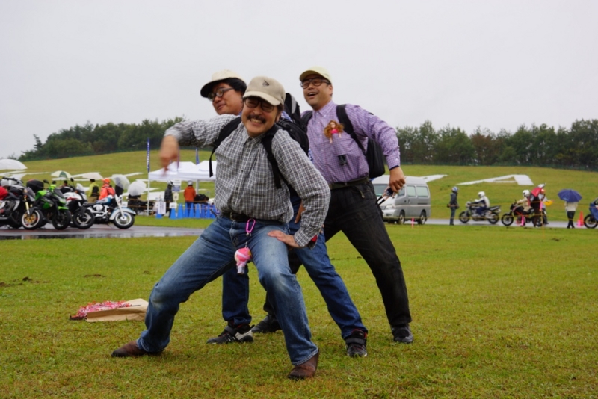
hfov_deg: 29.2
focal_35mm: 69
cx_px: 299
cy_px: 200
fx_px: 1147
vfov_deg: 19.7
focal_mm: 46
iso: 100
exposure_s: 1/80
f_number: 6.3
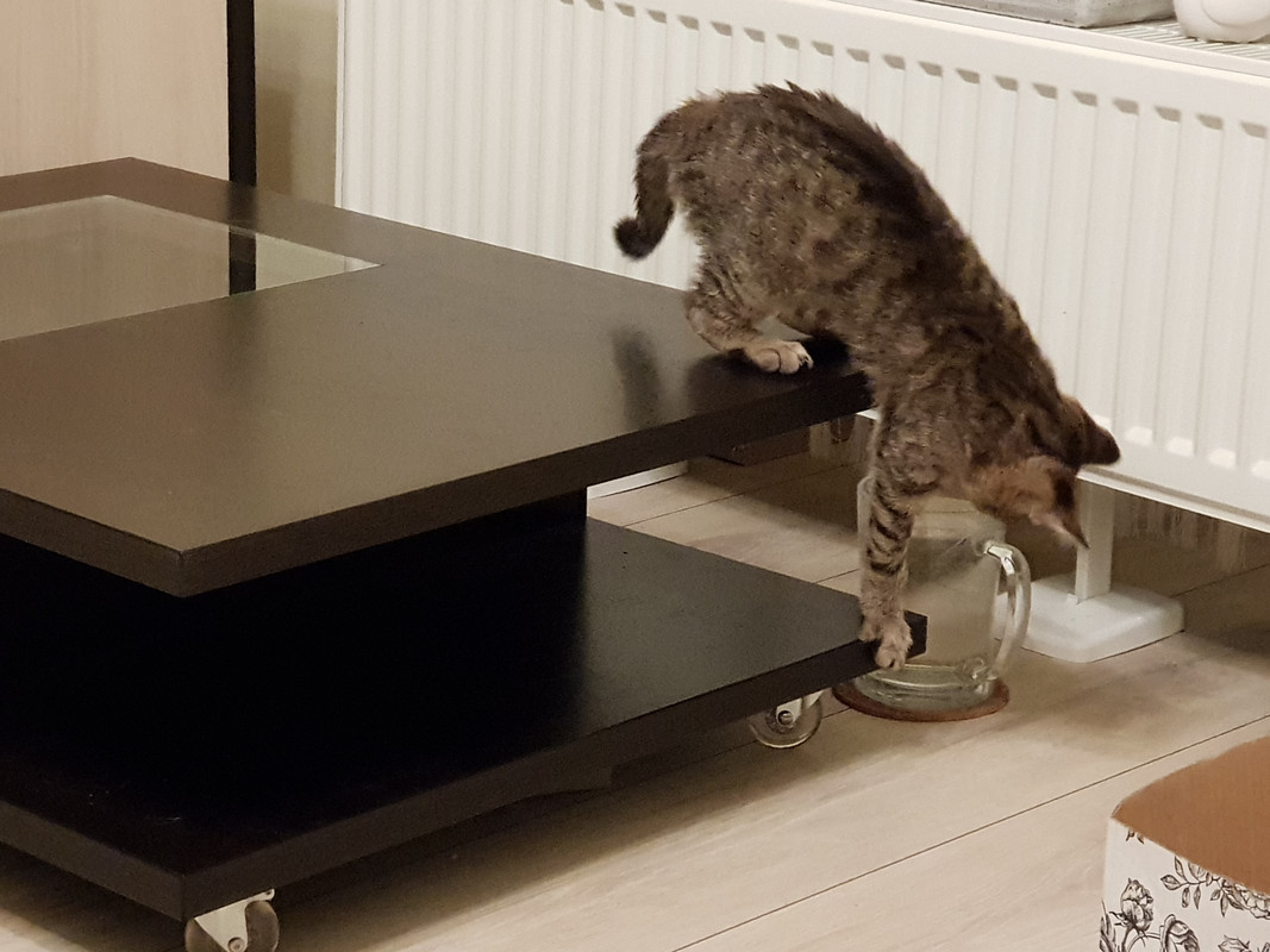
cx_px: 635
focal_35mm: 52
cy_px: 476
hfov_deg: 36.8
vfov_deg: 28.0
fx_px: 1908
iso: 800
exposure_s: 1/33
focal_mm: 6
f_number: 2.4
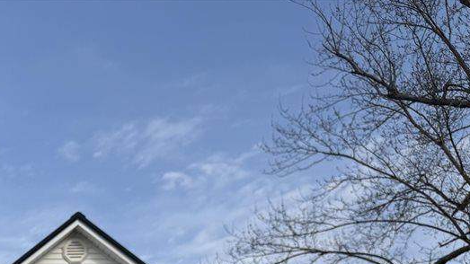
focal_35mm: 64
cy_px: 426
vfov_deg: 16.6
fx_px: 797
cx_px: -51
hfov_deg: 29.5
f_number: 1.78
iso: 80
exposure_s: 1/6173
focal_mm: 6.76
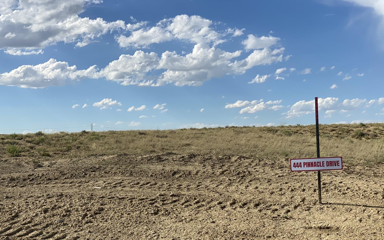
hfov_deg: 36.3
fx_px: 586
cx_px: 192
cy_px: 135
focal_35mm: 56
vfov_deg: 23.1
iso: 20
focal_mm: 6
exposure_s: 1/2283
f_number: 2
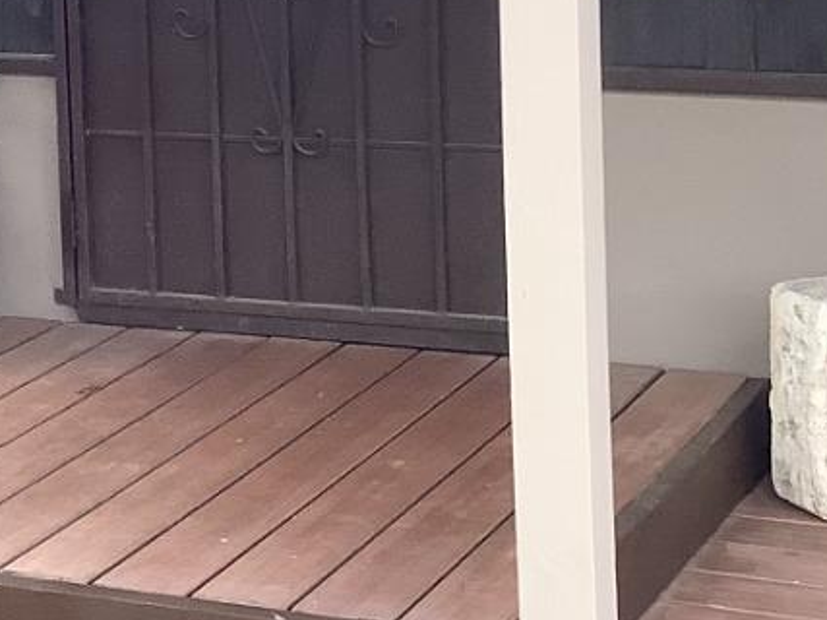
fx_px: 2603
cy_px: -22
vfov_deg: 13.4
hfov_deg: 17.7
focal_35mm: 109
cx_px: 45
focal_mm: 3.3
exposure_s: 1/120
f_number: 2.4
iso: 100
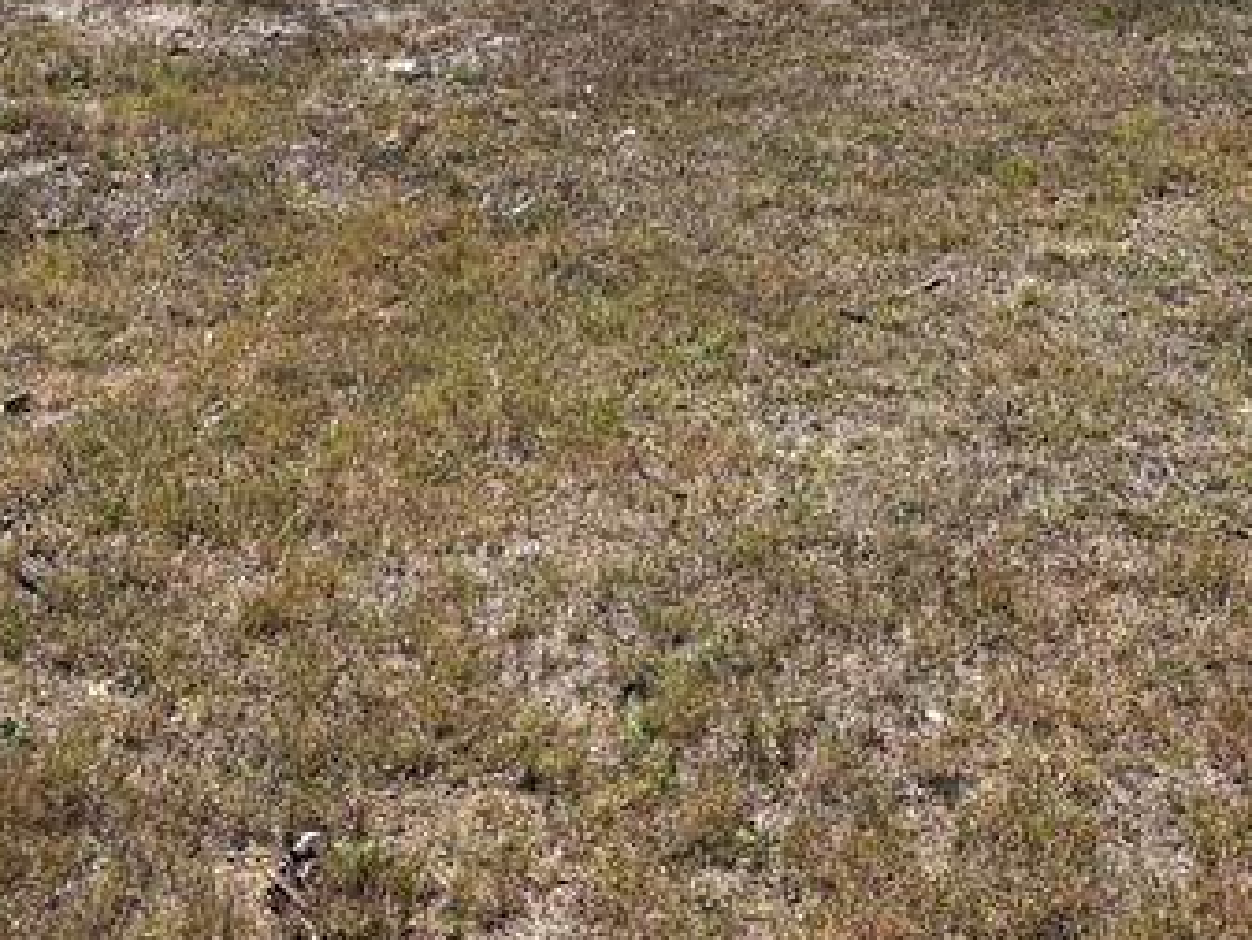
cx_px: 461
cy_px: -230
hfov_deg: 24.6
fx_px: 2858
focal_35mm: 79
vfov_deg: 17.7
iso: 50
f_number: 1.6
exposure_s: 1/5076
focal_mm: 5.96
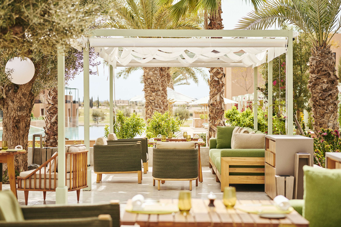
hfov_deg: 23.9
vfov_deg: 16.1
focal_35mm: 85
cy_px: 114
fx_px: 805
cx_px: 170
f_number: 4
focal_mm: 85
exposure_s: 1/500
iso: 100
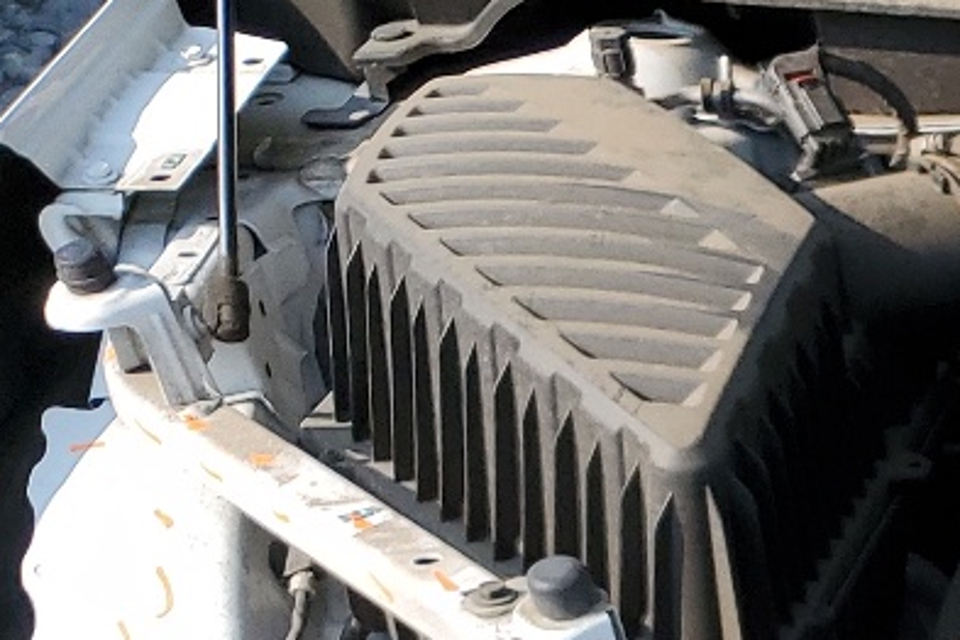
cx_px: 1874
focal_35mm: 110
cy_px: 1290
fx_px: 2933
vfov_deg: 11.2
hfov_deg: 15.3
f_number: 1.5
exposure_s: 1/2000
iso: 50
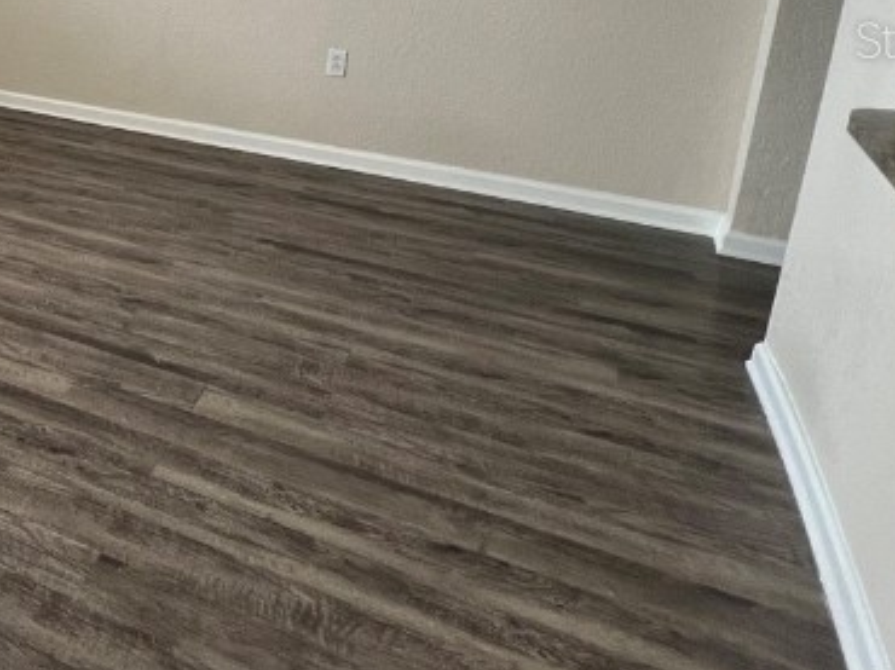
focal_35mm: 36
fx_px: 930
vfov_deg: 36.5
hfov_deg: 39.0
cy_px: 39
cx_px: -155
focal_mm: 1.57
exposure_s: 1/99
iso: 64
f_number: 1.8
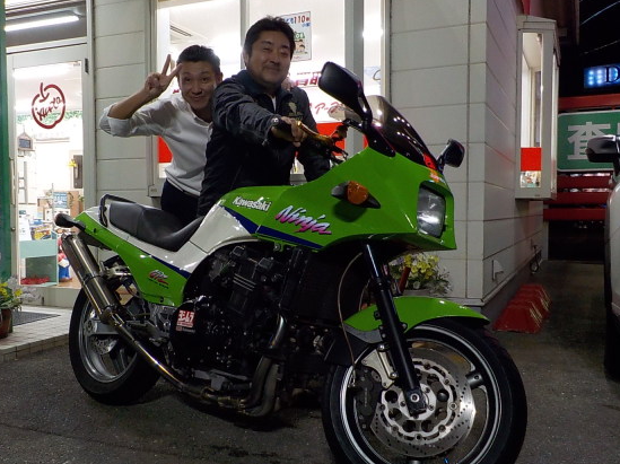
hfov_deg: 52.6
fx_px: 626
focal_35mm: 35
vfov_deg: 40.6
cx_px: 281
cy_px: 246
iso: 250
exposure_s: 1/30
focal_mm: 4.1
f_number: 3.3
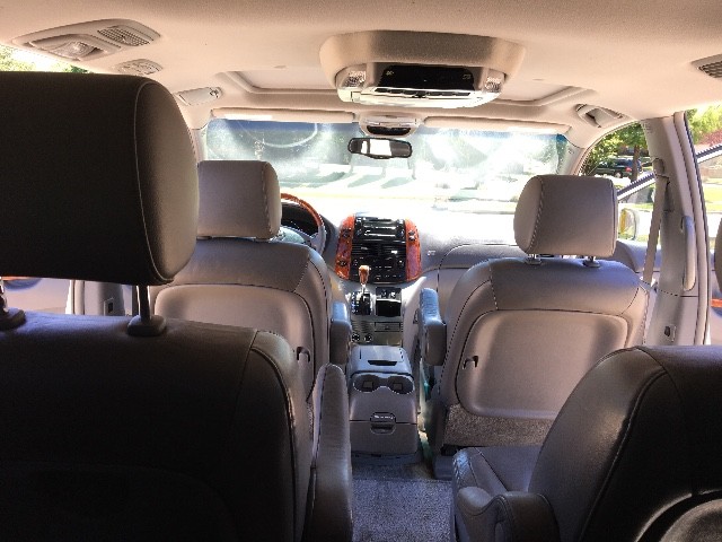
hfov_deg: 61.7
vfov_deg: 48.2
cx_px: 361
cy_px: 271
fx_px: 605
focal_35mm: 29
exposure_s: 1/125
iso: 25
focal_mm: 4.15
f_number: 2.2
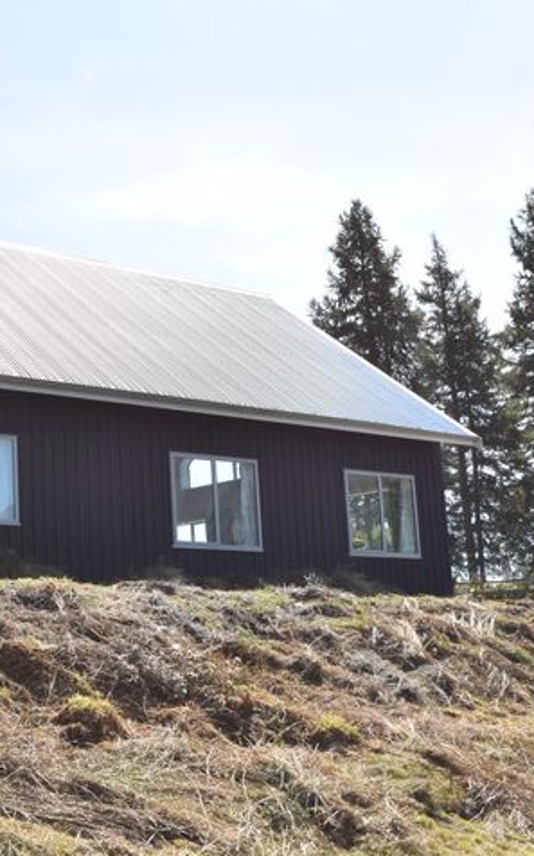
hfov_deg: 23.4
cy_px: 432
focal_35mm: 52
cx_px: -50
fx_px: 1208
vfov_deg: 39.0
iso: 200
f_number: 10
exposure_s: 1/400
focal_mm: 21
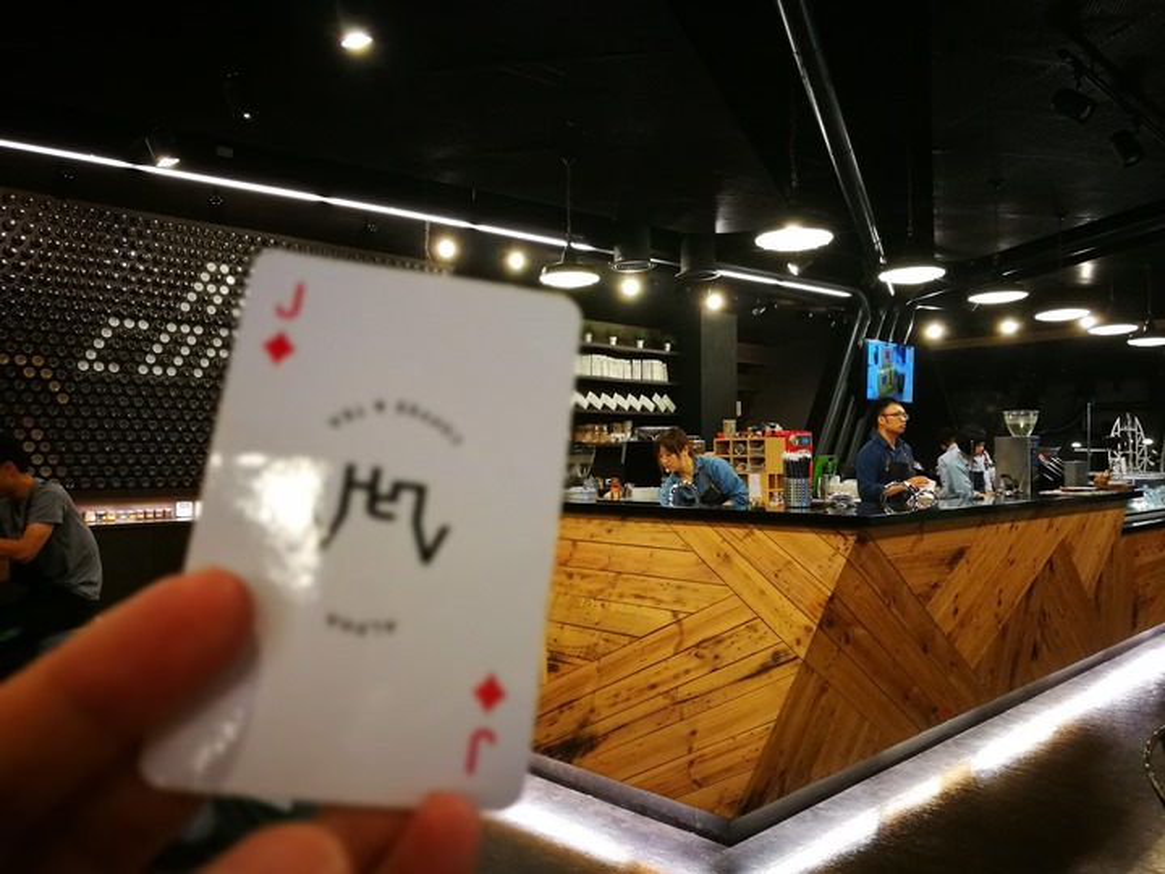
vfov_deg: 51.4
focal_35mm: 27
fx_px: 909
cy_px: 437
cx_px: 582
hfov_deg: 65.3
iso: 320
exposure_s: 1/30
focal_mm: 4.5
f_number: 4
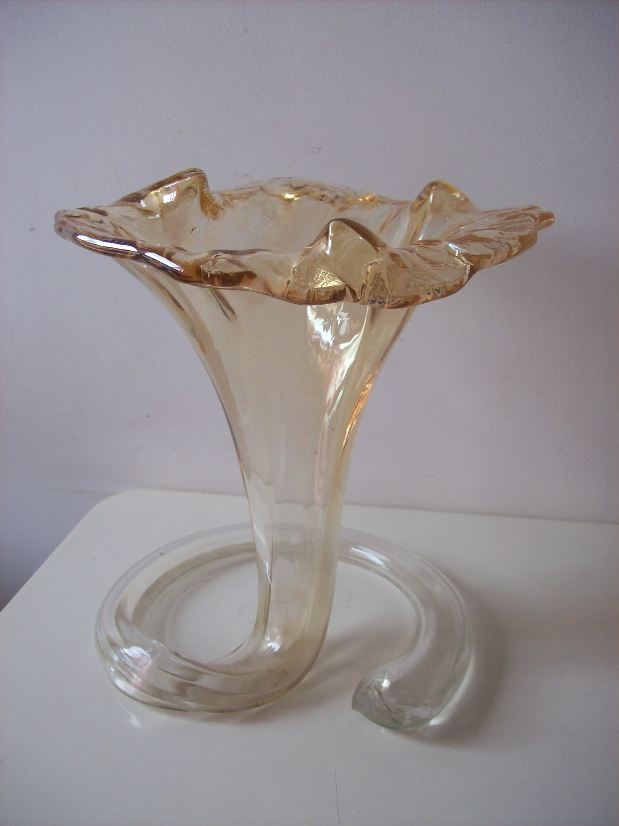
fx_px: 859
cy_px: 413
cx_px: 310
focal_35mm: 36
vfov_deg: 51.4
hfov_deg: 39.6
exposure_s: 1/66
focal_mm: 6
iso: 80
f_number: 2.7
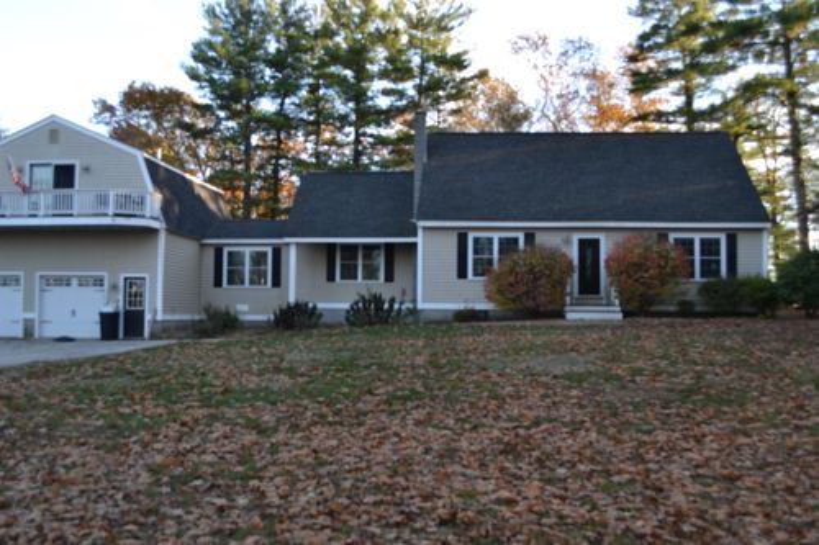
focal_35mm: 33
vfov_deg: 39.9
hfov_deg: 57.2
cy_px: 272
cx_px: 410
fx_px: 750
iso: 250
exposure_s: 1/125
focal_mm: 22
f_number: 5.6
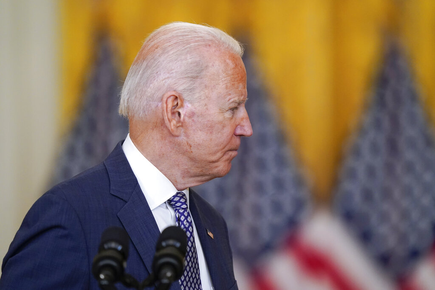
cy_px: 145
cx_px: 218
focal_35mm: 560
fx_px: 6767
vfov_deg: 2.5
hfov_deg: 3.7
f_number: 4
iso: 4000
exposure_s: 1/250
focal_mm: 560
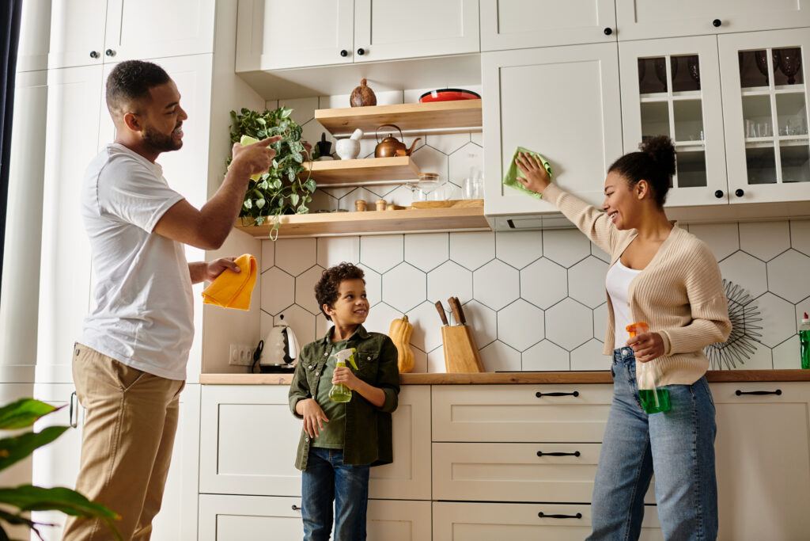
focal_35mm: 35
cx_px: 405
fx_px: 788
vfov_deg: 37.9
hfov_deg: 54.4
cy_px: 270
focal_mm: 35
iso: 200
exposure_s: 1/200
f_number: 2.8
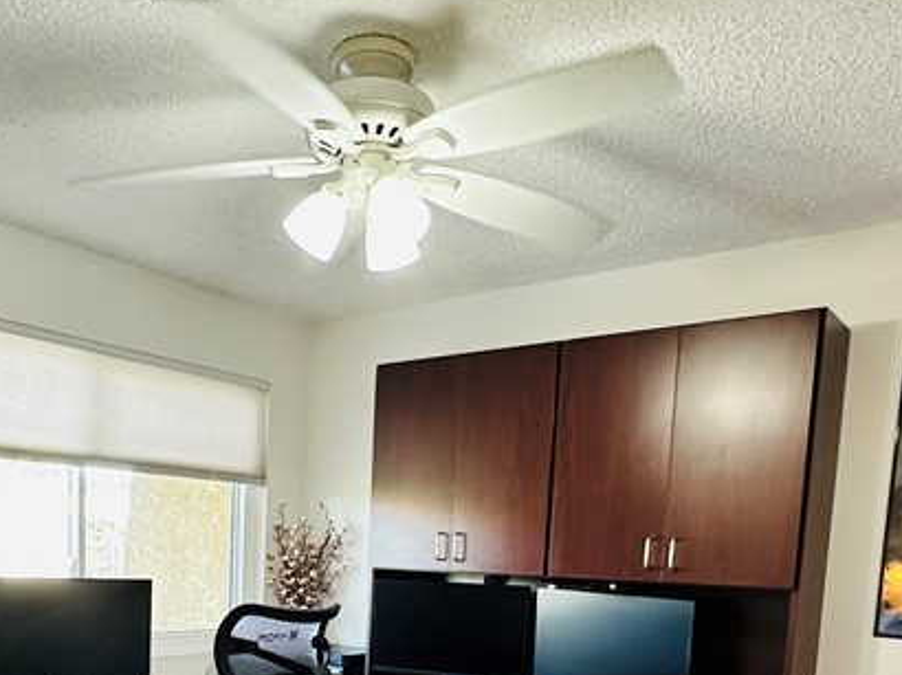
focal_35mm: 35
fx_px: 911
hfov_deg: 52.1
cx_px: 343
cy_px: 655
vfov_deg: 37.0
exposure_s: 1/60
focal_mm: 2.22
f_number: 2.2
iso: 320
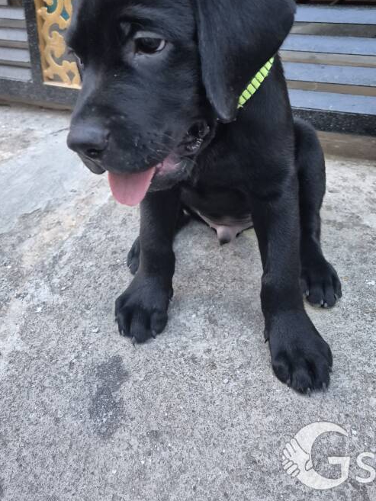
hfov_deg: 40.7
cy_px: 146
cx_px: 198
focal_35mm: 35
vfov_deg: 51.1
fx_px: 507
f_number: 1.8
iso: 1000
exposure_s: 1/100
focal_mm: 5.4
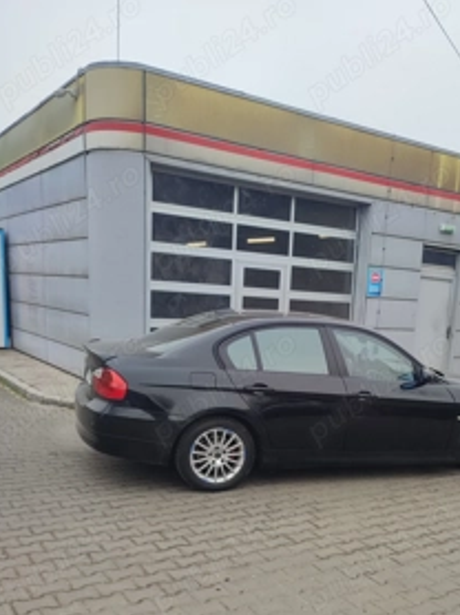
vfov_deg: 50.2
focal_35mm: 36
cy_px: 425
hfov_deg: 39.2
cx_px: 301
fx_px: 639
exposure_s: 1/340
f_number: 1.9
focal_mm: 6.04
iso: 50
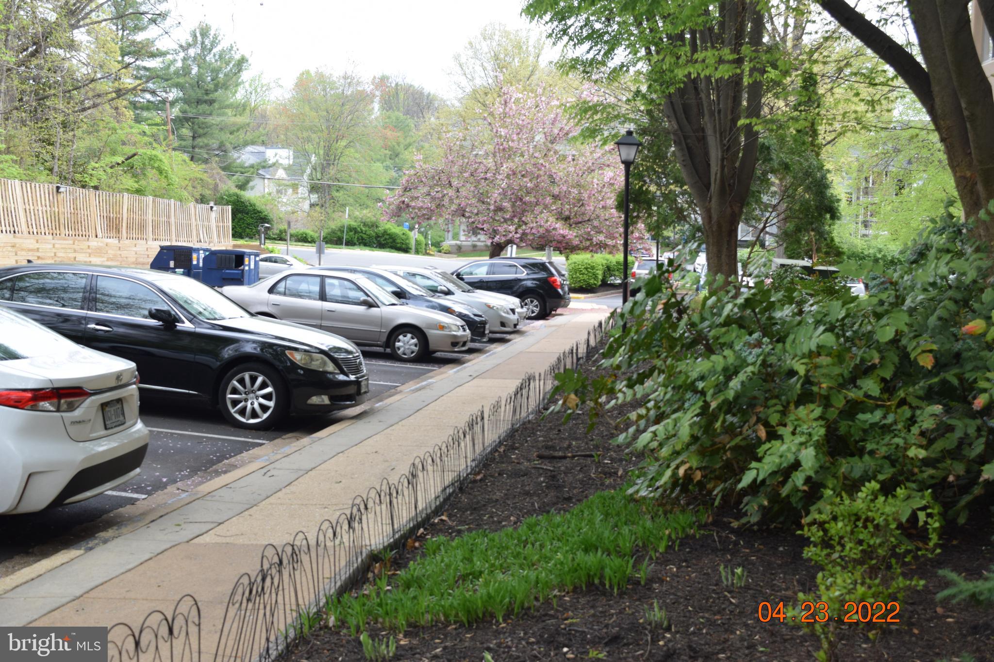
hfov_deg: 43.6
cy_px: 331
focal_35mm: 45
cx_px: 497
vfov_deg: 29.9
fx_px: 1242
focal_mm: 30
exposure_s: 1/200
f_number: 7.1
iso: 400
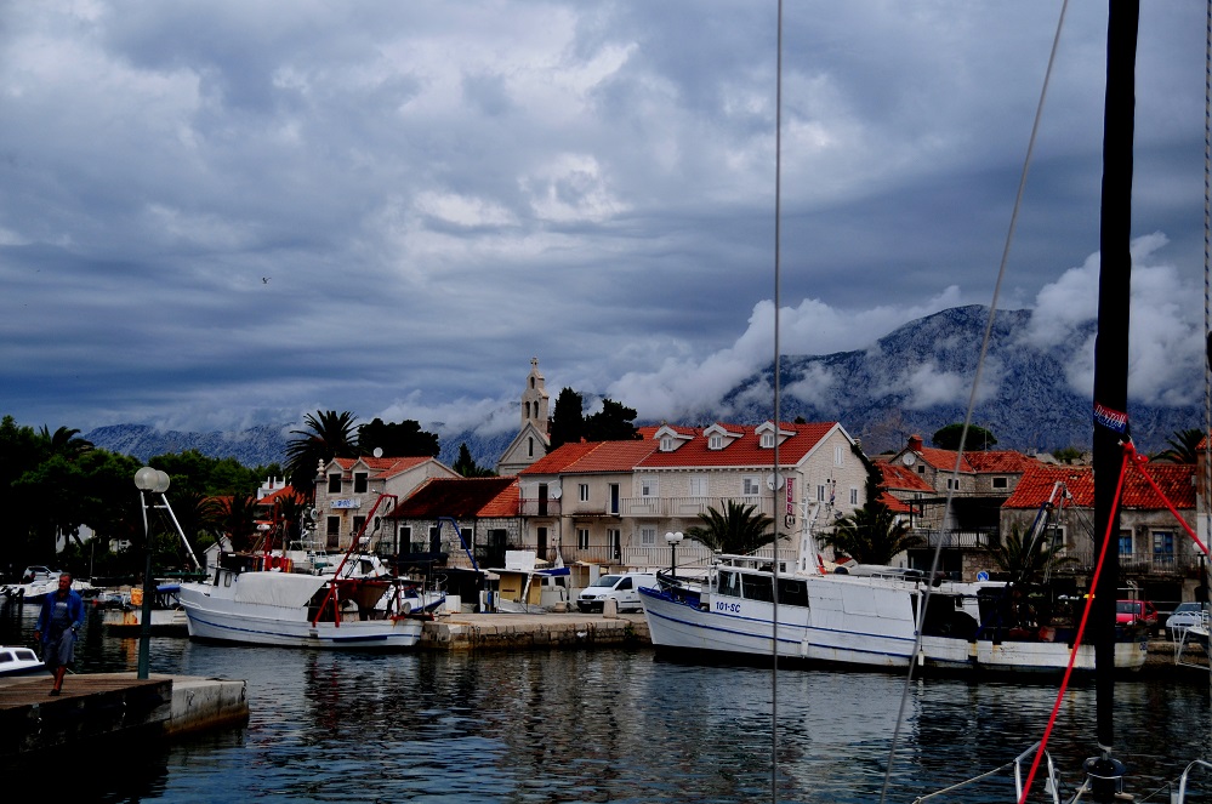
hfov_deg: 38.9
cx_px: 606
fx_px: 1714
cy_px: 402
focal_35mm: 51
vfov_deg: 26.4
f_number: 3.5
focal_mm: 34
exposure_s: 1/8000
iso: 250
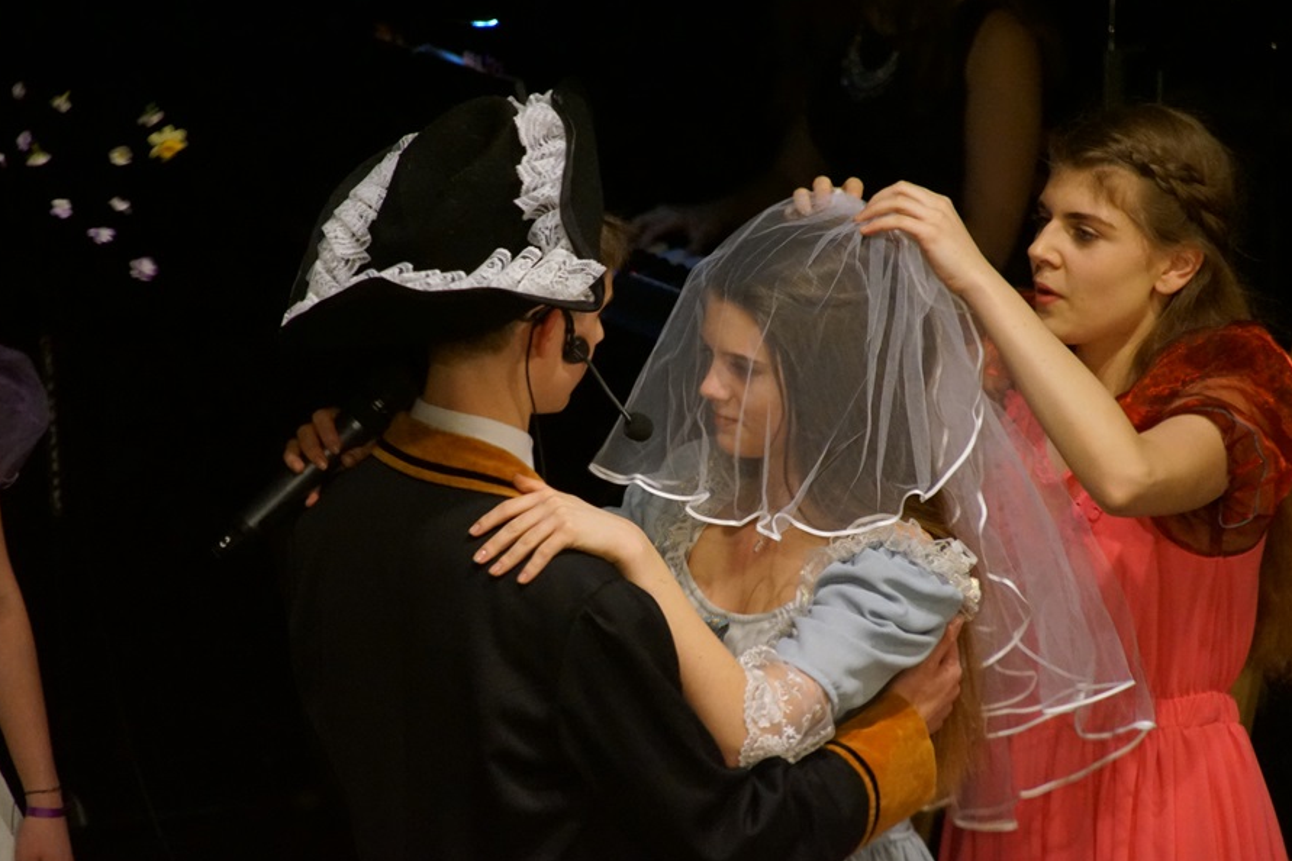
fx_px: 10873
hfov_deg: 6.8
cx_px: 610
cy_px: 456
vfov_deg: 4.5
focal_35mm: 303
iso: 3200
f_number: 6.3
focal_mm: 180
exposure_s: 1/250
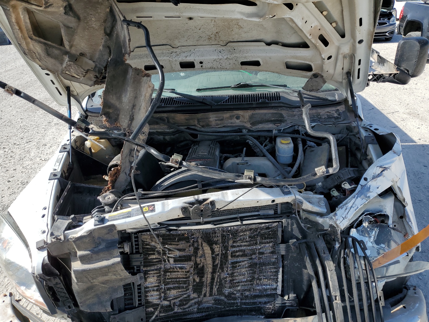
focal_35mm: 26
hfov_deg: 67.3
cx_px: 214
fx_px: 322
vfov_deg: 53.1
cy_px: 161
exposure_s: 1/2500
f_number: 1.5
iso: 50
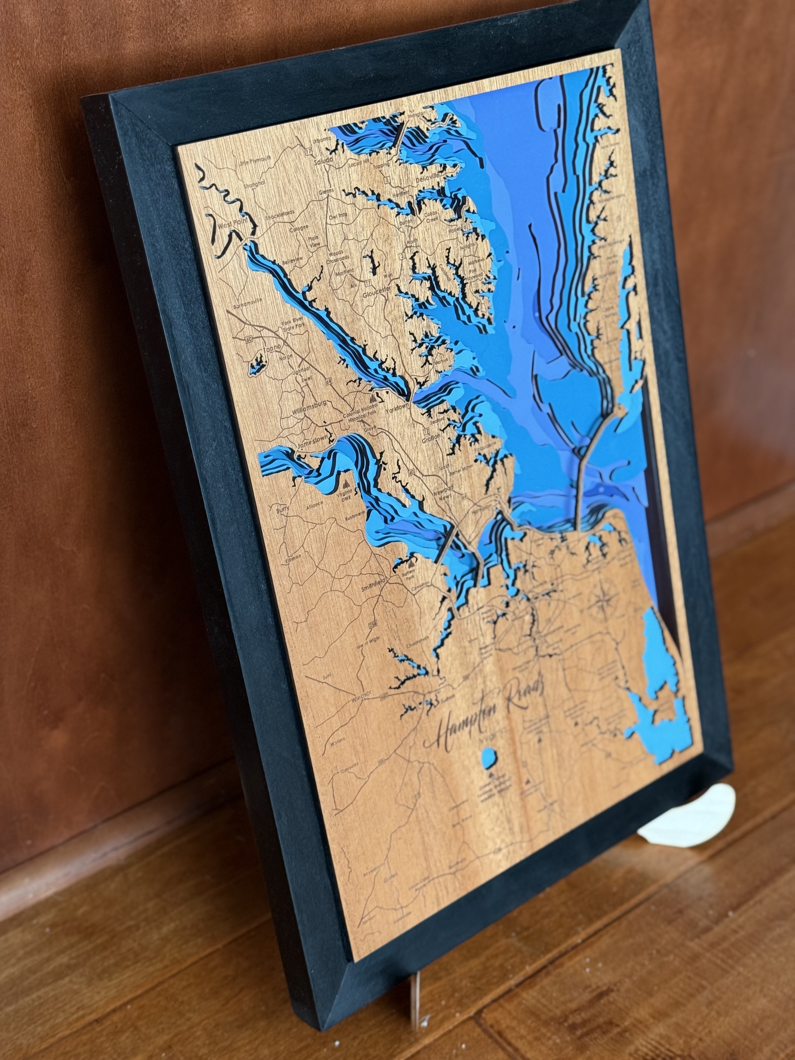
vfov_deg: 39.7
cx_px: 398
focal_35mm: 48
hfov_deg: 30.3
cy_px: 530
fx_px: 1470
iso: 250
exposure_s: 1/60
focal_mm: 6.76
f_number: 1.78
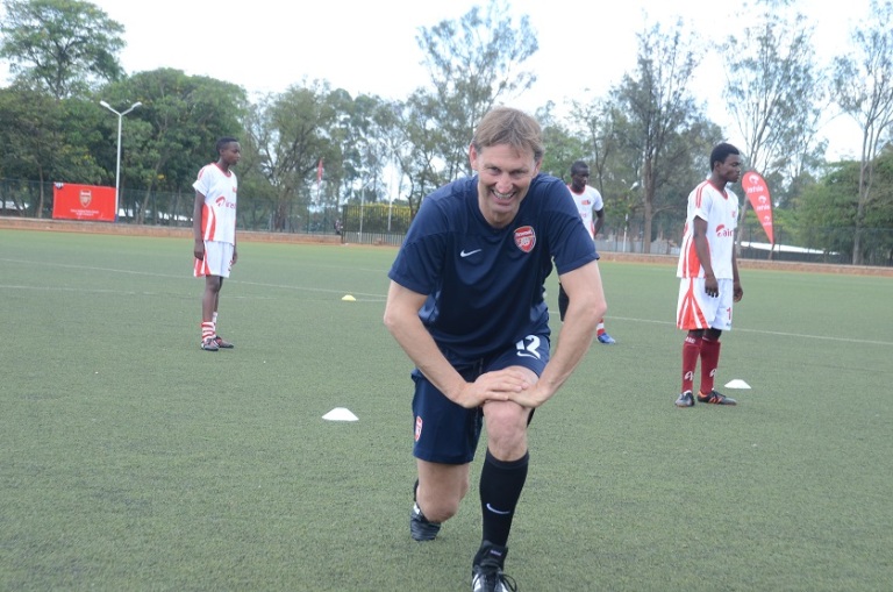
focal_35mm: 72
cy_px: 296
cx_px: 446
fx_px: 1783
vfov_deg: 18.9
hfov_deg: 28.1
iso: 320
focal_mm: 48
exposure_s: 1/200
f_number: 8
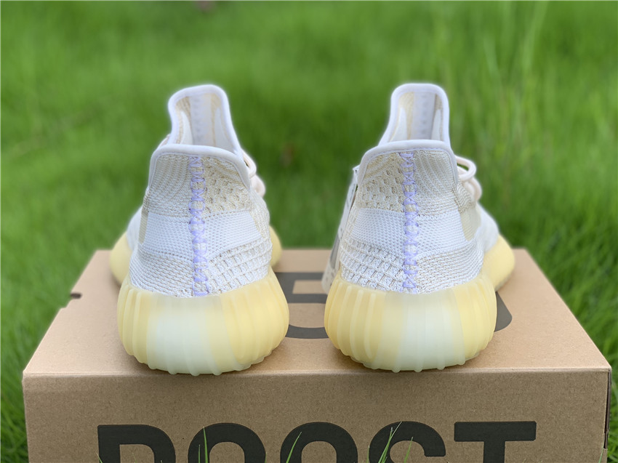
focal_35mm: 52
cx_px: 309
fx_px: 928
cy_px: 232
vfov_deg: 28.0
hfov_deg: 36.8
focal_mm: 6
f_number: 2.4
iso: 16
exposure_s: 1/372
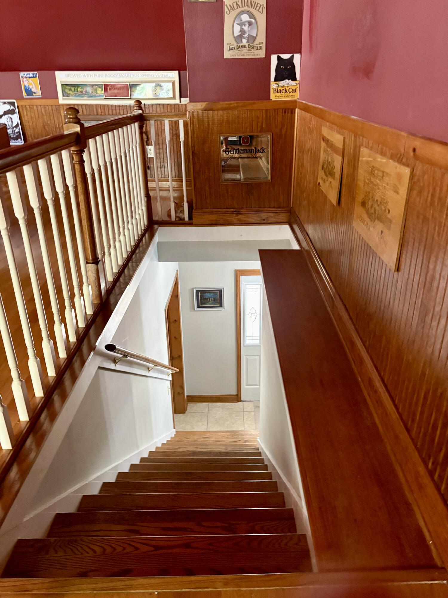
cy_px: 299
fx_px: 449
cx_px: 224
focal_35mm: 26
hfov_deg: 53.1
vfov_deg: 67.3
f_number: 1.6
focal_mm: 5.96
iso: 640
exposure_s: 1/40
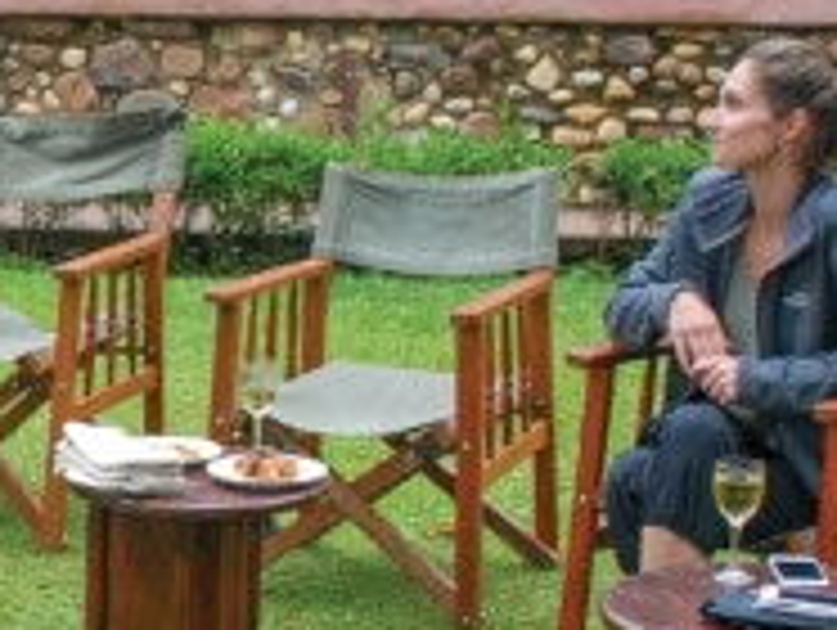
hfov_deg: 18.2
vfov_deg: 14.8
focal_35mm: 100
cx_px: -263
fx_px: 2421
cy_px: 387
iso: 400
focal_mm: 18
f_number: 4
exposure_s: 1/40
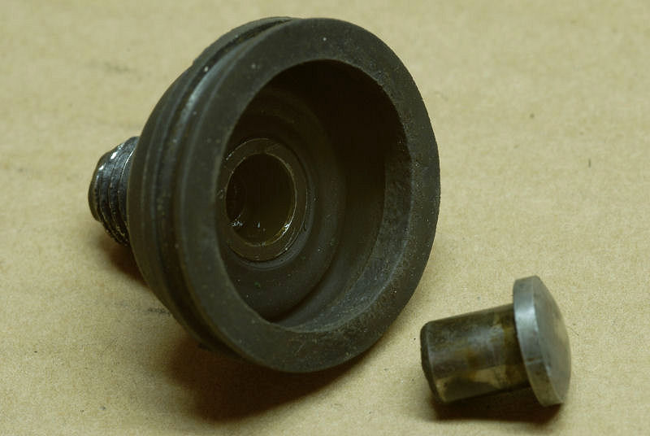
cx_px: 325
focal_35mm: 158
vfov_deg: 8.7
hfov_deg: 13.0
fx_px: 2848
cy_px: 218
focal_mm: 105
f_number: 11
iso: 200
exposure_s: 1.1
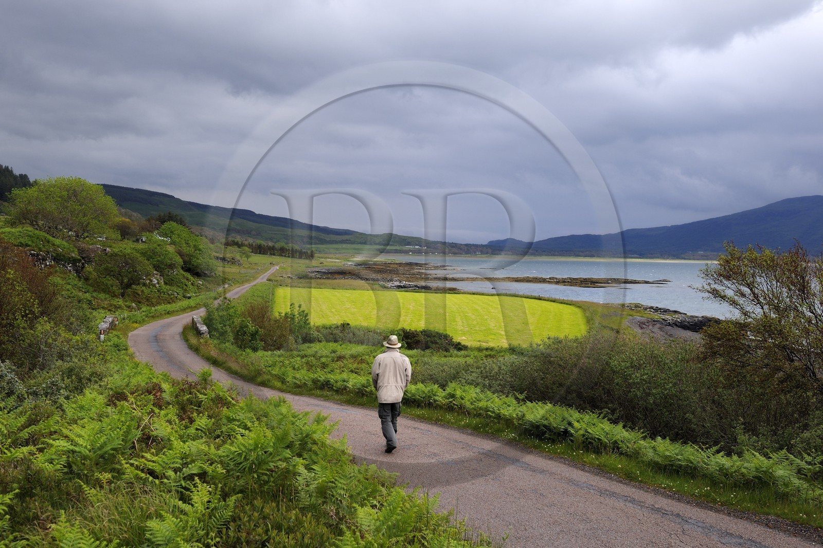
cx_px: 412
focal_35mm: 32
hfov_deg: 58.7
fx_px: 731
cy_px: 274
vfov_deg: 41.1
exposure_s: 1/400
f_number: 7.1
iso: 400
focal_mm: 32
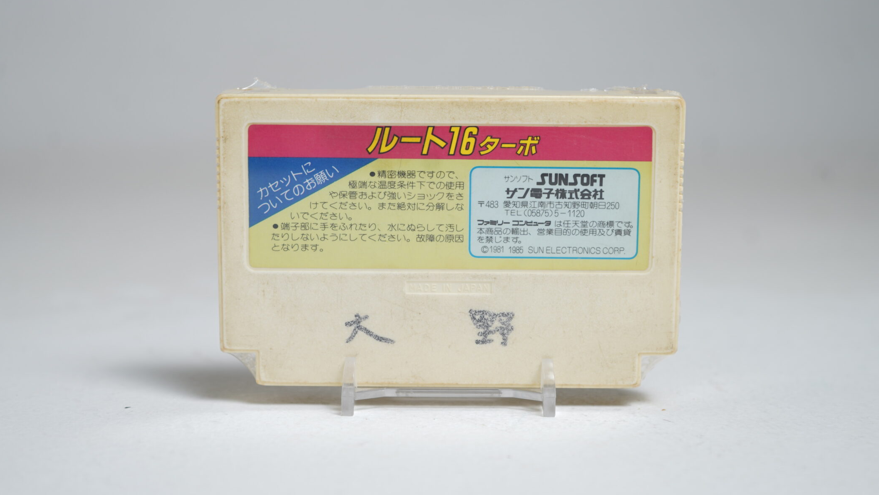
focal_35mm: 64
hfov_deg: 32.8
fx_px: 1492
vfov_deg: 18.8
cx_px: 448
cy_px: 232
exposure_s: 1/10
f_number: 5
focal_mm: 50
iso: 64
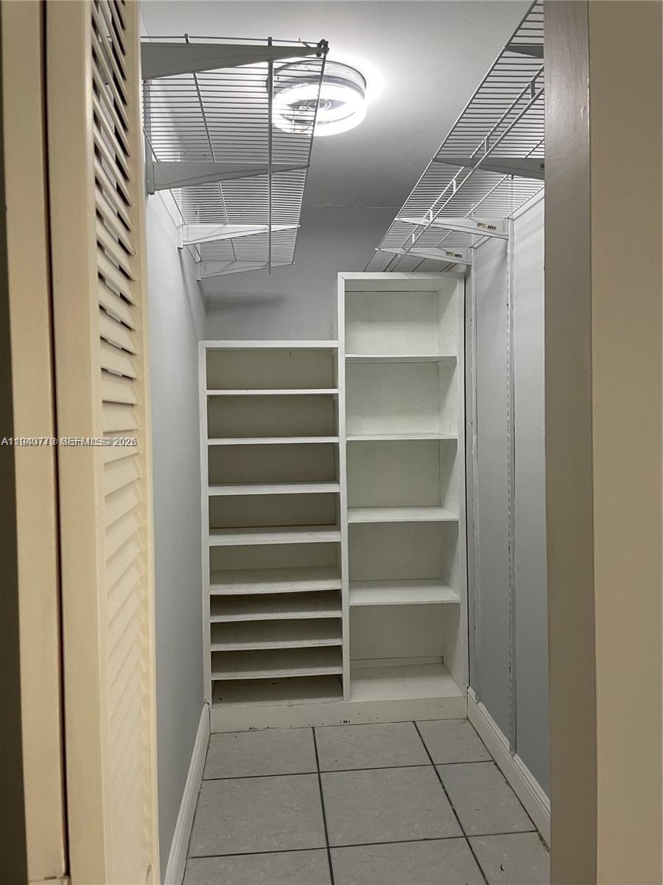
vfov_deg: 67.3
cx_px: 332
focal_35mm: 26
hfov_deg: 53.1
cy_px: 442
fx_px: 664
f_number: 1.6
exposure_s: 1/60
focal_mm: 4.2
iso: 100
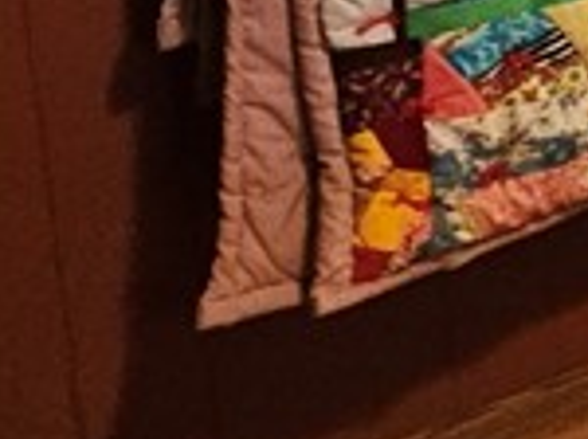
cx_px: 1968
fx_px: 1509
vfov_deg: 13.7
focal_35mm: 89
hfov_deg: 10.1
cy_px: -474
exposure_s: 1/30
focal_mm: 2.2
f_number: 2.2
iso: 400
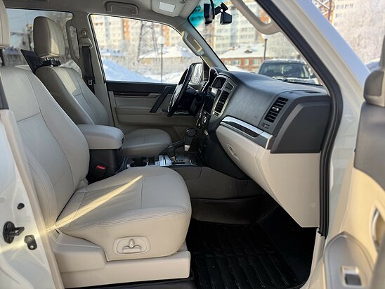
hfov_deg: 71.6
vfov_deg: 56.8
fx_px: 267
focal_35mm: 24
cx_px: 192
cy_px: 144
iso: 100
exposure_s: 1/456
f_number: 1.78
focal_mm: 6.76
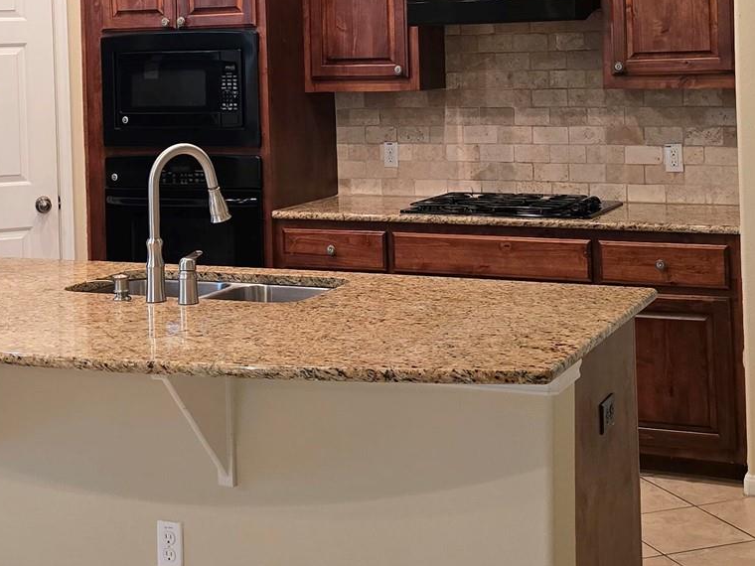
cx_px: 321
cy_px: 52
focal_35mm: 62
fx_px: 1352
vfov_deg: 23.0
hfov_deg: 31.1
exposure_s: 1/120
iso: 640
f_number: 1.7
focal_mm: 6.3
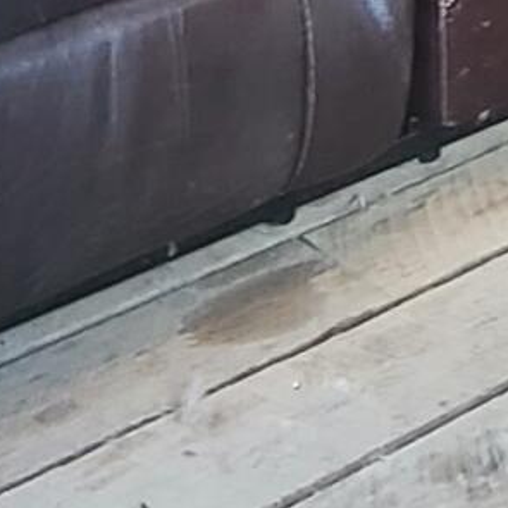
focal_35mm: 117
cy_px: -749
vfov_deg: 11.8
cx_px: 697
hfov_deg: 14.2
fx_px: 1943
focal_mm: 2.2
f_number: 2.2
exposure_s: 1/60
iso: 250
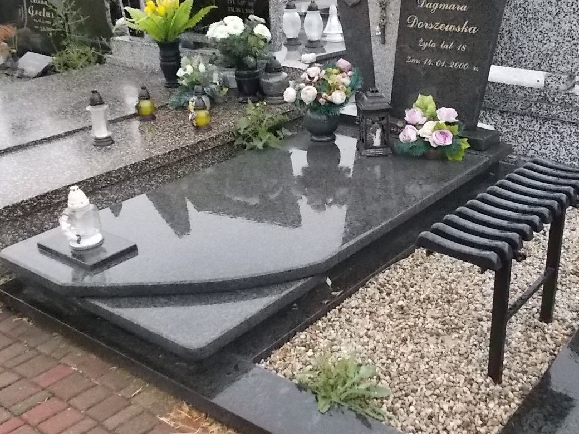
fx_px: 669
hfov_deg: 46.3
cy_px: 188
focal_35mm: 40
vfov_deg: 35.9
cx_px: 372
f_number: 8
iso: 400
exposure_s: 1/125
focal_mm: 4.6
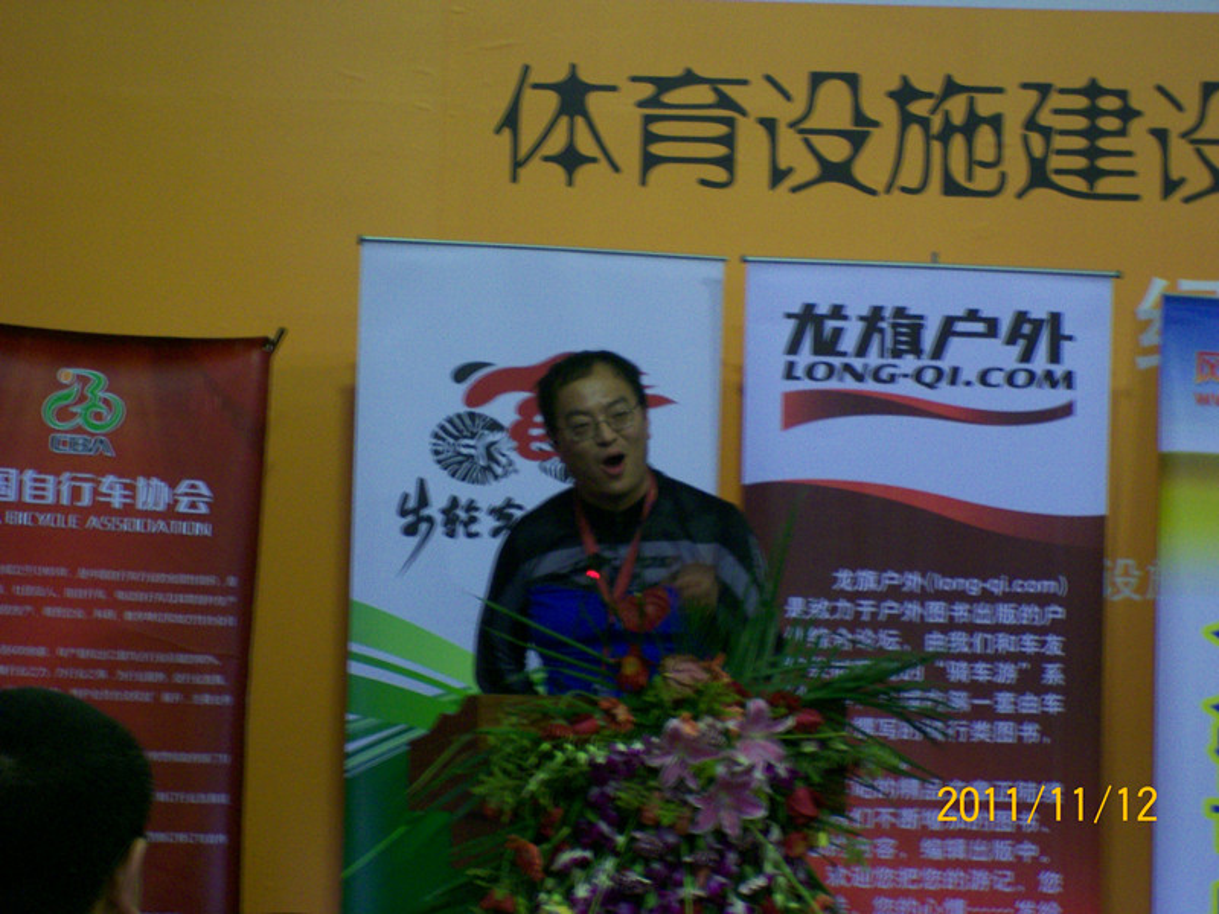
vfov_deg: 14.1
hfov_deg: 18.7
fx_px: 3698
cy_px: 457
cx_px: 610
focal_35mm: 105
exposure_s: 1/8
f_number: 4.9
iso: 160
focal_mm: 17.4
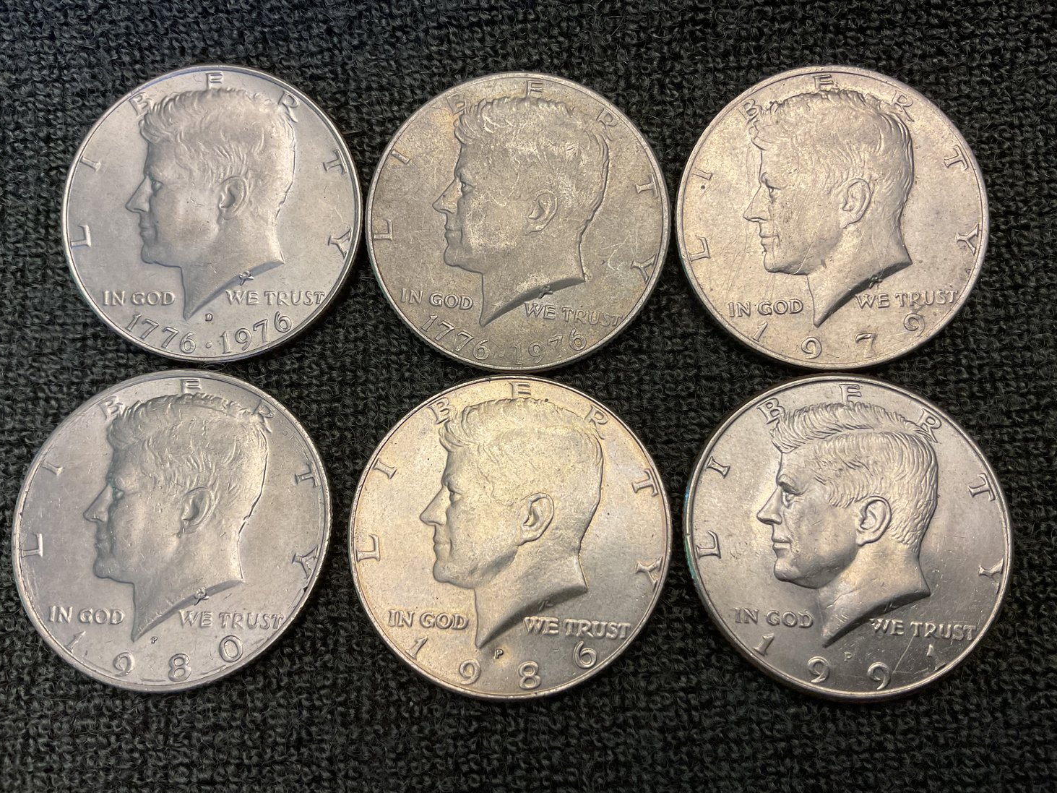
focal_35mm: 30
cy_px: 399
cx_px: 541
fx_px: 916
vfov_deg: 46.8
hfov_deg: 60.0
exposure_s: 1/50
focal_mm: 3
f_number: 1.8
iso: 50
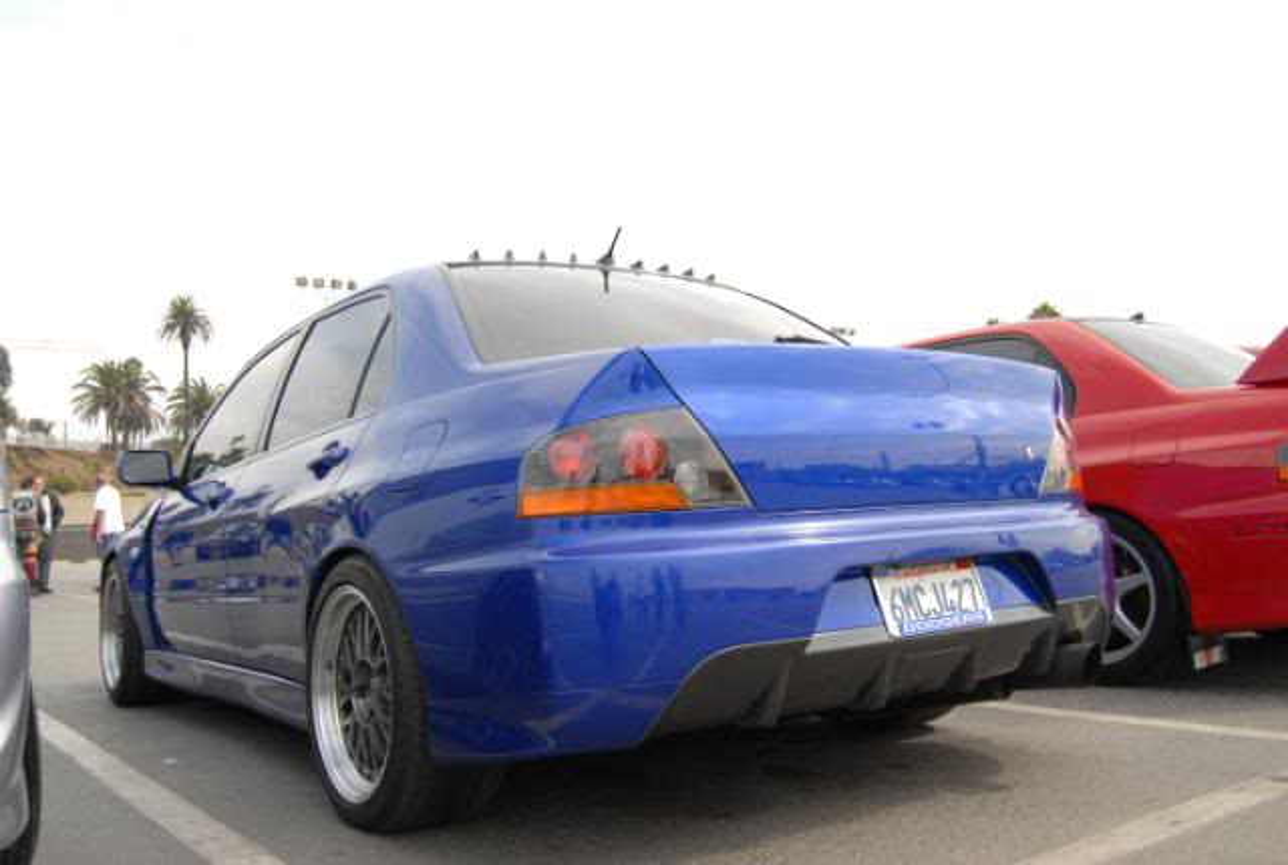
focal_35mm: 33
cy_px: 432
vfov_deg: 40.2
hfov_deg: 57.1
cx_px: 644
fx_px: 1183
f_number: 4.5
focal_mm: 22
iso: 250
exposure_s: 1/640
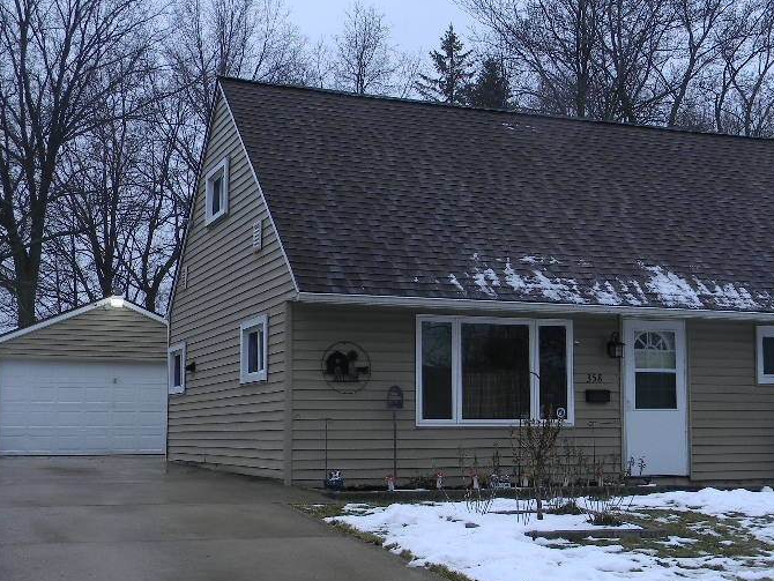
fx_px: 1230
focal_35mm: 55
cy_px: 348
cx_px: 475
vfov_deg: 26.5
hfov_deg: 34.8
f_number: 3.7
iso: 80
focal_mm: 6.4
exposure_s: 1/84.8
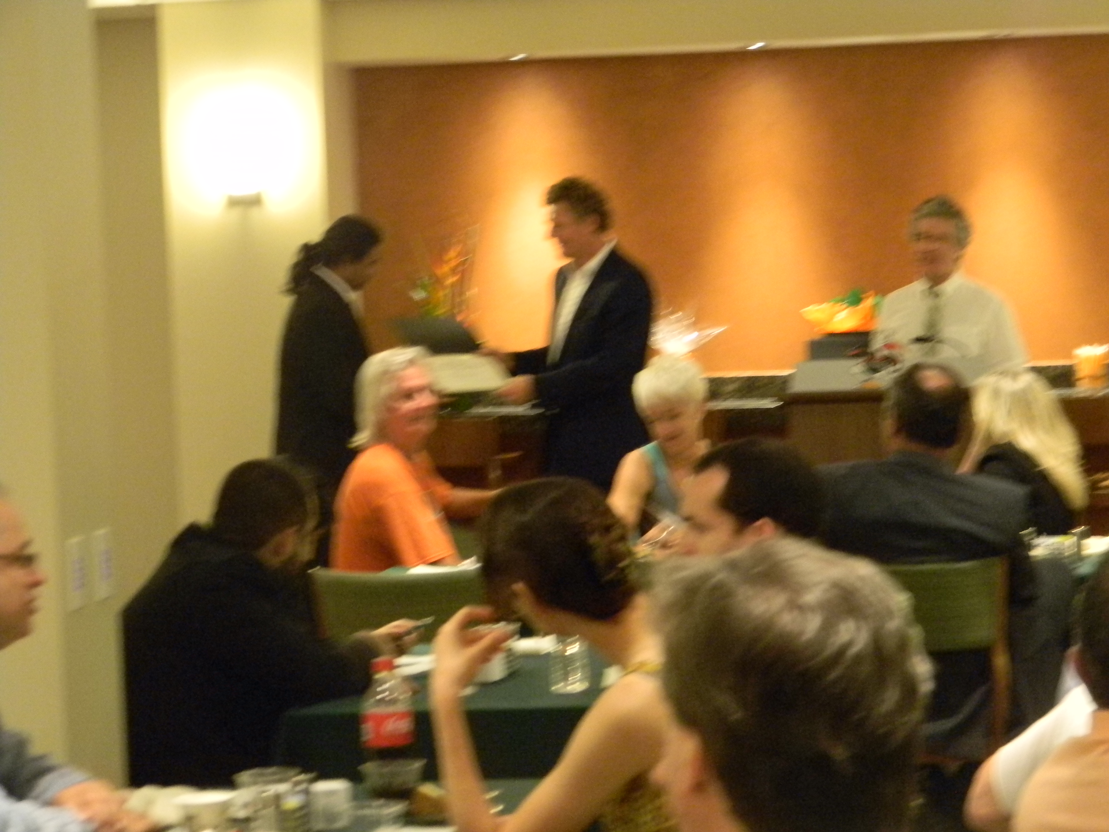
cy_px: 416
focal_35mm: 105
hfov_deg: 18.7
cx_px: 554
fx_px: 3364
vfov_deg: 14.1
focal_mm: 19
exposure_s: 1/14
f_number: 4.7
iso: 800
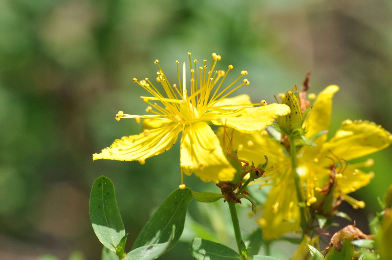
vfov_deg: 8.7
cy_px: 130
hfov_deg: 13.1
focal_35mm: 158
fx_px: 1713
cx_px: 196
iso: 200
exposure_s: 1/200
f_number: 11
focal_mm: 105
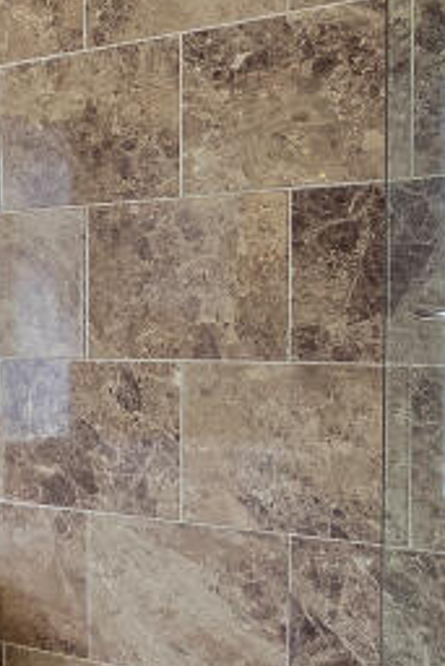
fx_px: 1000
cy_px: 385
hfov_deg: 22.5
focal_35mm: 54
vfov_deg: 36.8
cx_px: -133
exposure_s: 1/50
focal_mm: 2.2
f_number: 2.2
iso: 250
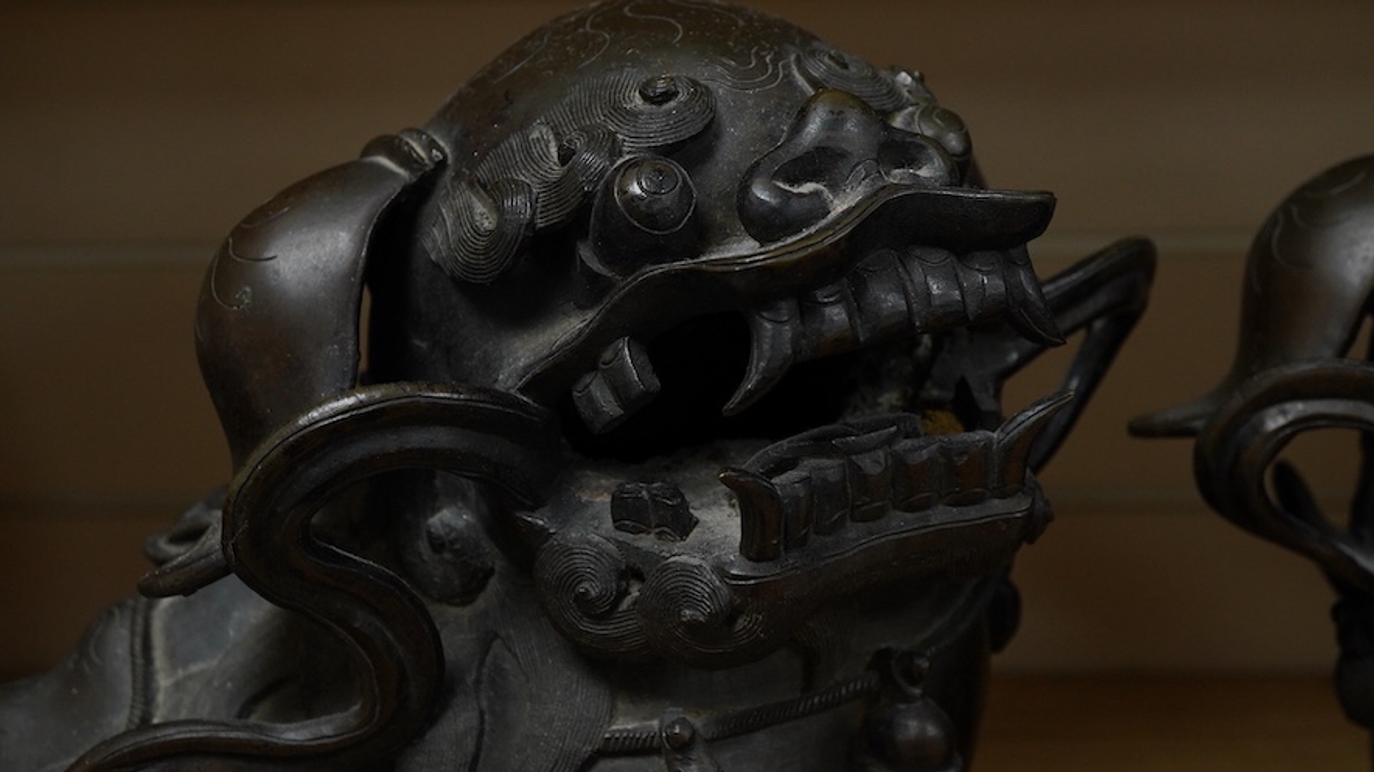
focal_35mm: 48
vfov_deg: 24.9
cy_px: 326
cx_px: 681
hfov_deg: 42.9
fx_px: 1749
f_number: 10
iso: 1250
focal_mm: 30
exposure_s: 1/125
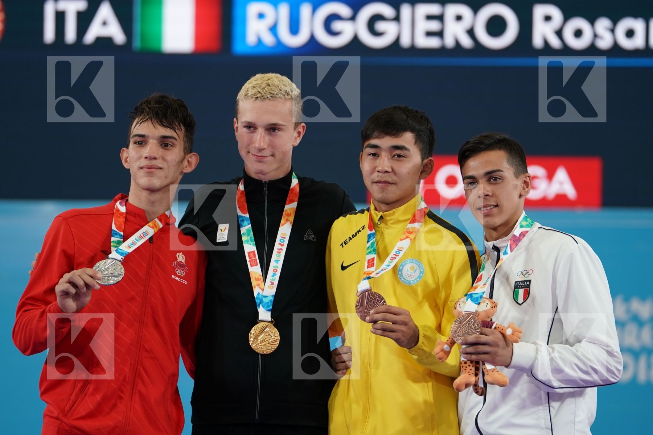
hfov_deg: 8.7
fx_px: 4317
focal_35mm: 238
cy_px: 218
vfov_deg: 5.8
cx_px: 326
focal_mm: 159
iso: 640
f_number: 2.8
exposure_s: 1/400
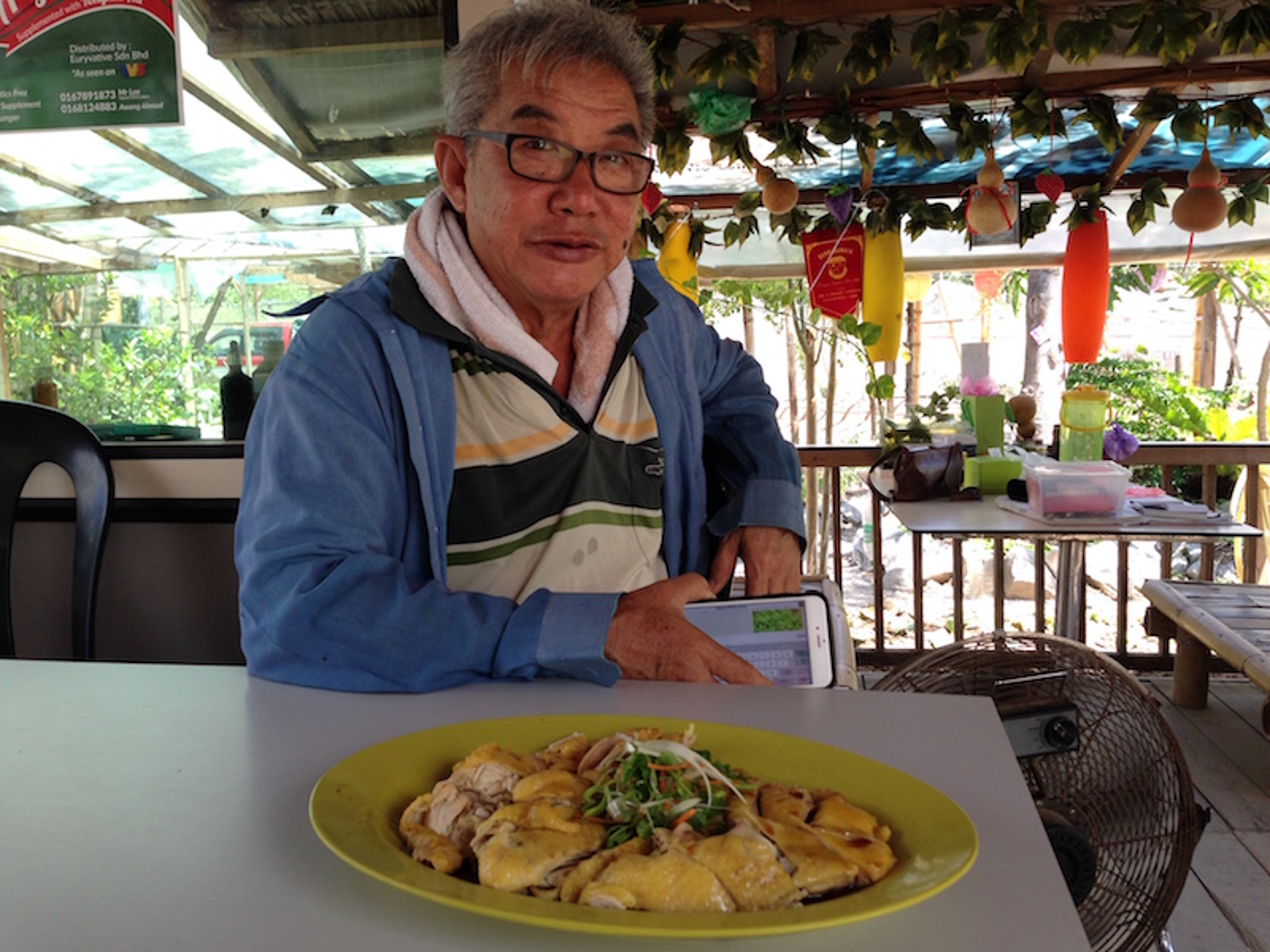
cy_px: 476
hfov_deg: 55.4
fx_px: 1211
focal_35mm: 33
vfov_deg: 42.9
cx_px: 635
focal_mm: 4.12
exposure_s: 1/120
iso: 50
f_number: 2.4
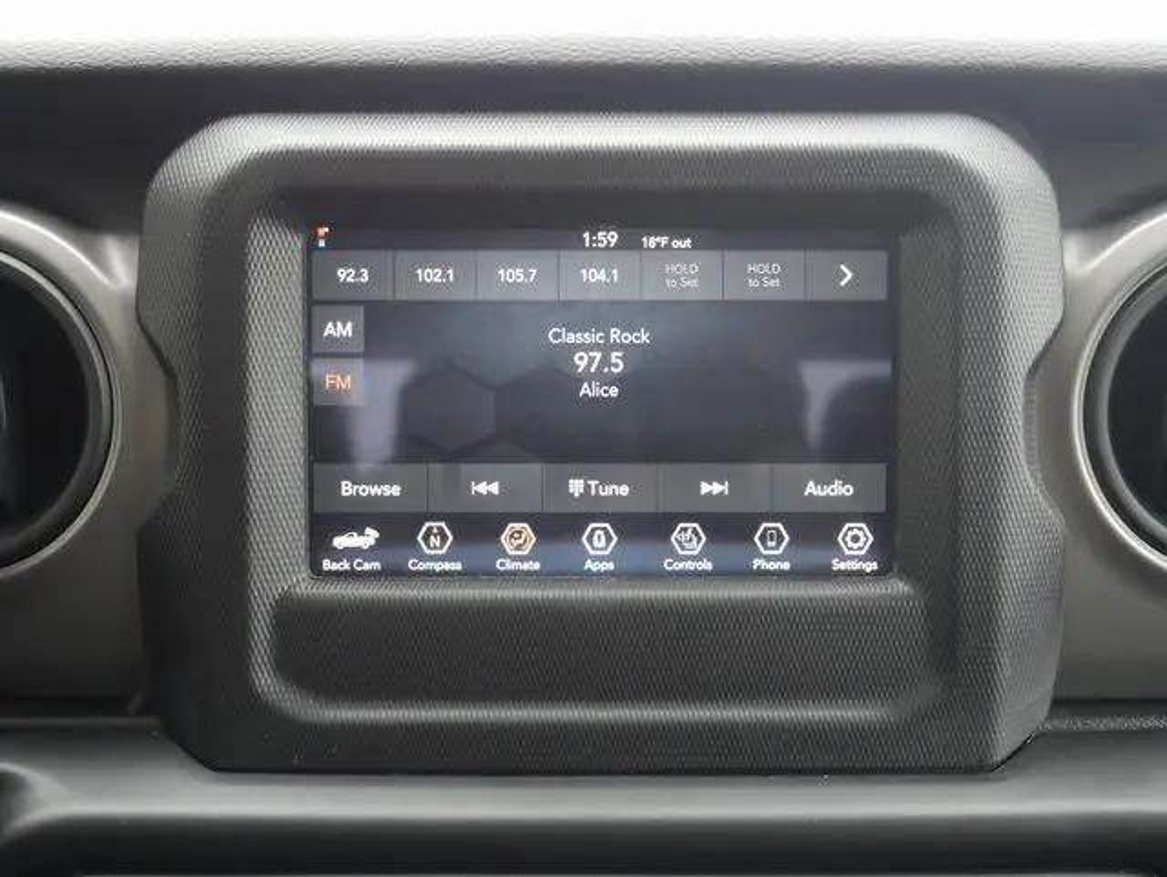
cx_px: 584
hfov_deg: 38.2
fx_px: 1687
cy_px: 438
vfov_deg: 29.1
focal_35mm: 50
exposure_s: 1/60
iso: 2000
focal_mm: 25
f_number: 5.3
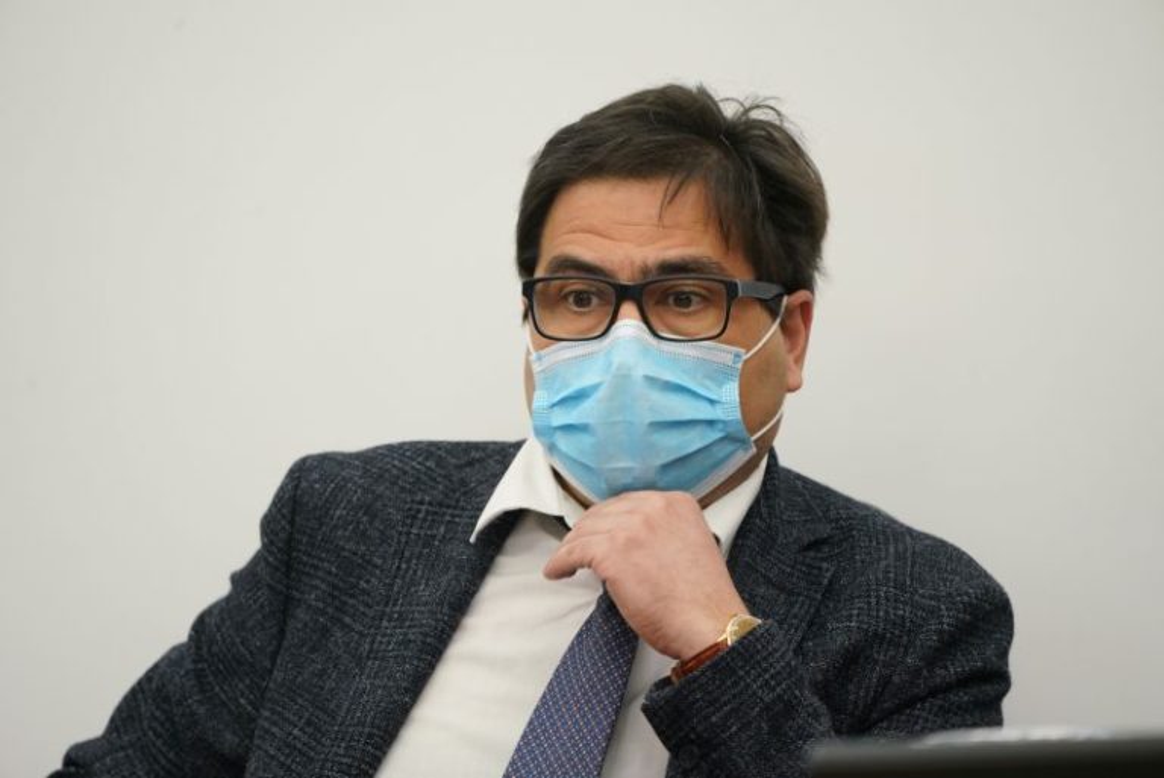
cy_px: 389
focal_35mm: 400
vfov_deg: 3.4
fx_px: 12940
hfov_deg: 5.2
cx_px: 582
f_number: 5.6
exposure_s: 1/160
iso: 4000
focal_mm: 400
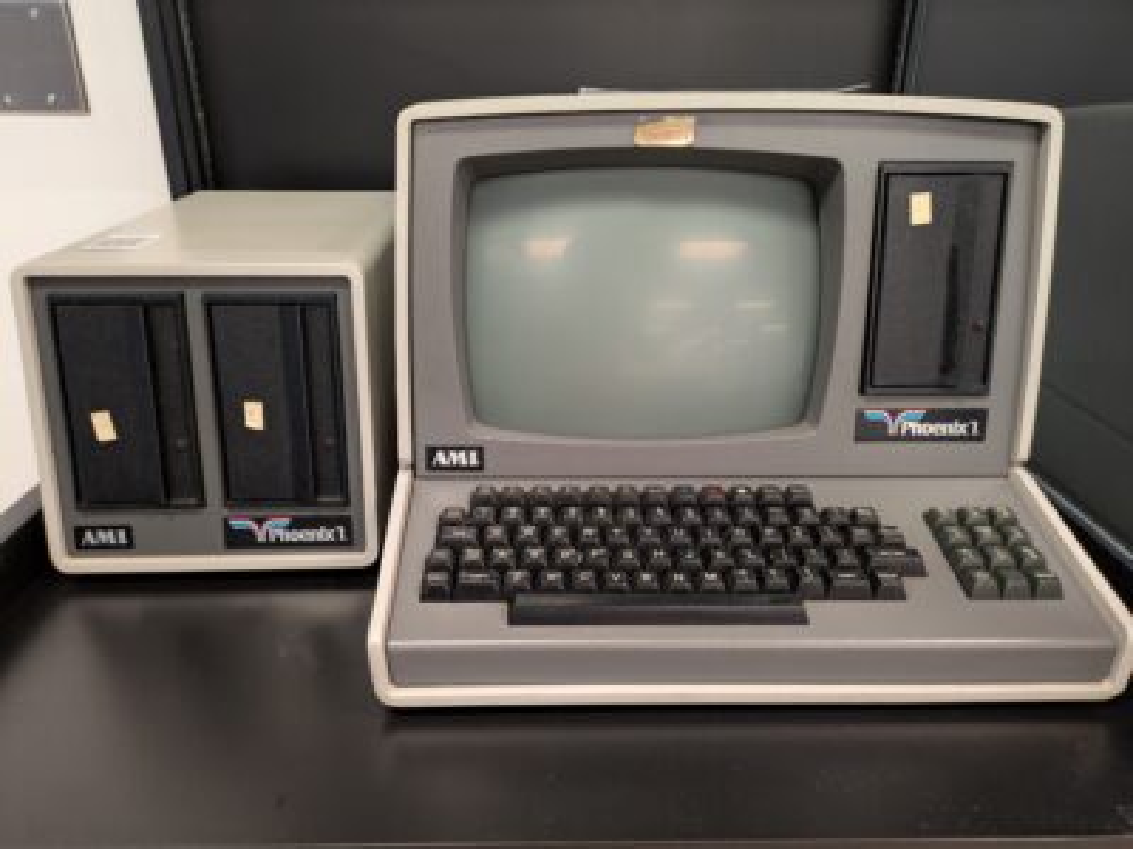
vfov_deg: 54.9
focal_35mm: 25
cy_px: 424
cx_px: 566
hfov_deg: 69.4
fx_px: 818
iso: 308
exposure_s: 1/24
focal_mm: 5.43
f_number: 1.89
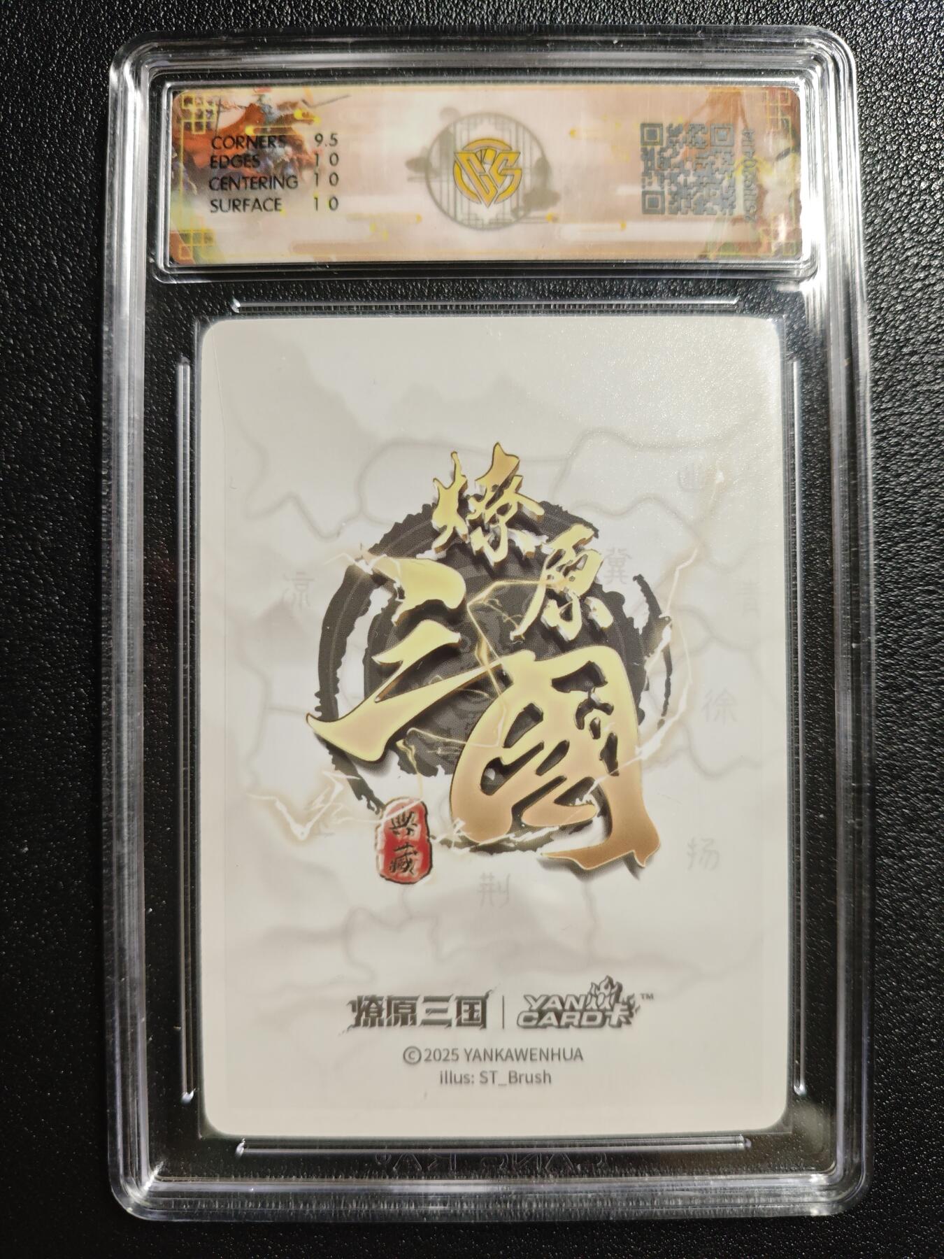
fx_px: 945
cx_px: 472
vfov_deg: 67.3
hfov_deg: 53.1
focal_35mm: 26
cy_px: 630
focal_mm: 4.94
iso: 800
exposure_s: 1/200
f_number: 1.5
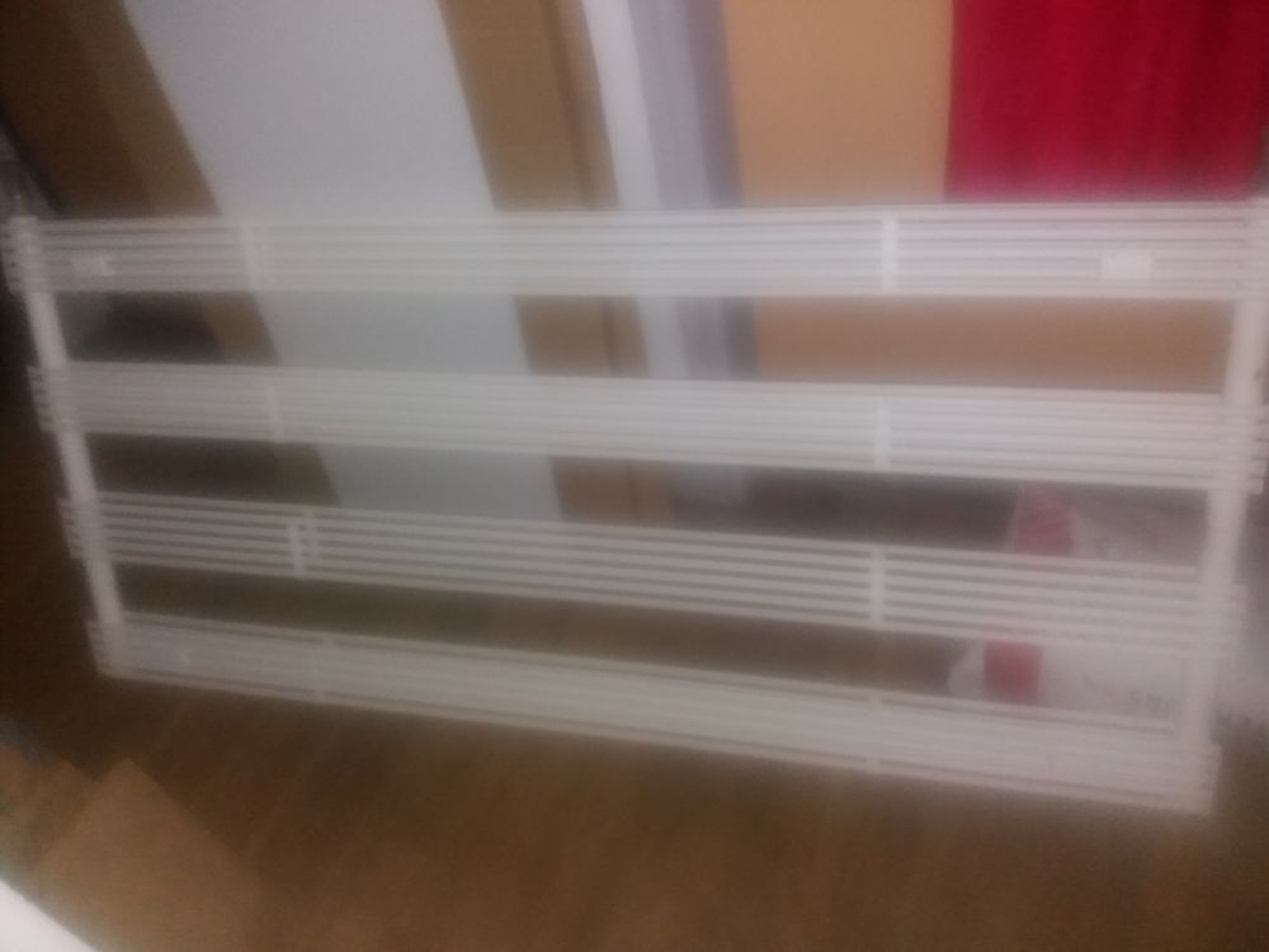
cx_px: 634
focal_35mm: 28
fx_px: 1026
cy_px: 476
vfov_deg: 49.7
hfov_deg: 63.4
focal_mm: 3.7
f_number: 1.9
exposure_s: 1/28
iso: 160
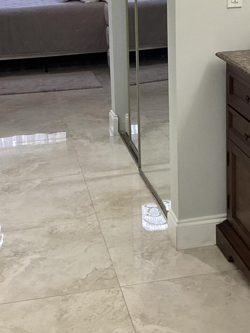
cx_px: 148
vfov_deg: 28.7
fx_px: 626
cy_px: 37
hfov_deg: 22.6
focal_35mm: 65
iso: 100
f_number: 2.4
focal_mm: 3.3
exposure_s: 1/60
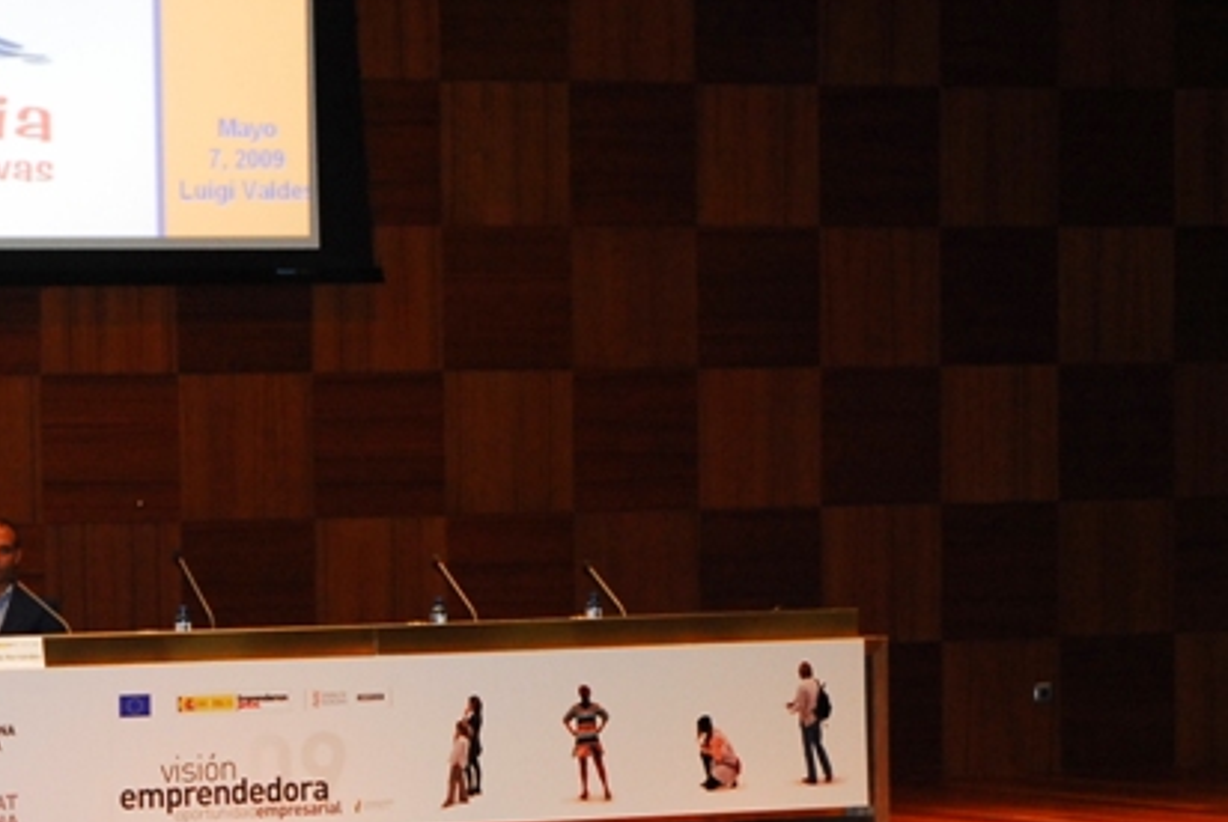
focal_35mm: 131
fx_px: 4475
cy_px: 759
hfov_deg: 15.4
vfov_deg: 10.4
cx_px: 66
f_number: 4.2
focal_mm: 40
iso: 640
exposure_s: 1/30
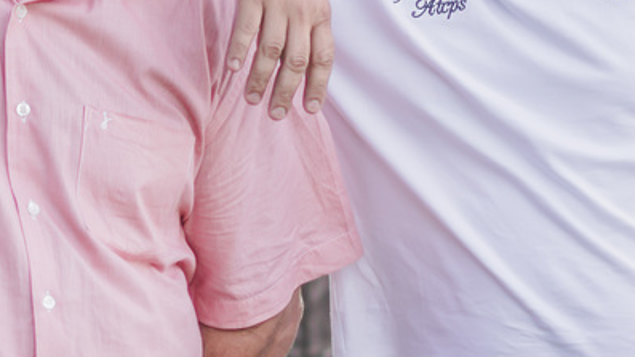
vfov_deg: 3.0
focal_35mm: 404
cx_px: 274
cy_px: 56
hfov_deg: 5.4
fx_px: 6793
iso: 100
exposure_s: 1/500
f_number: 2.2
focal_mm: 85
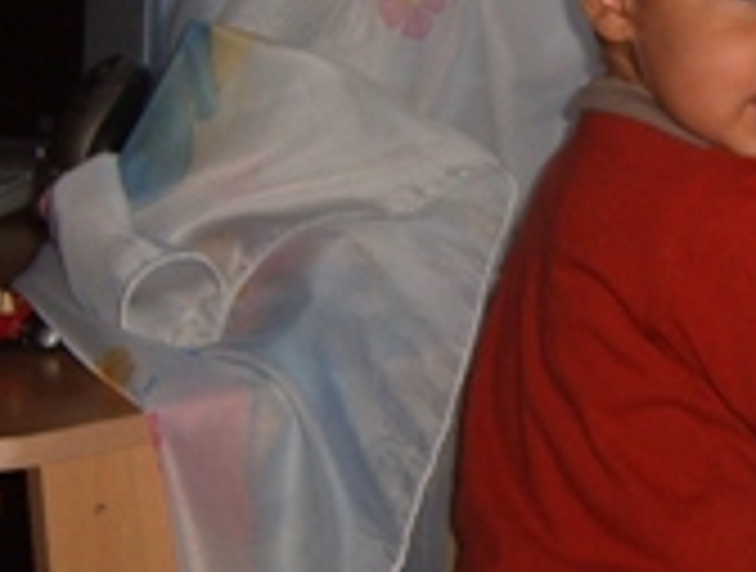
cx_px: 666
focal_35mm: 79
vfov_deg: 18.7
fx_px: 1730
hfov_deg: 24.0
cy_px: 227
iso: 141
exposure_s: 1/30
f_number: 2.8
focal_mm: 5.8
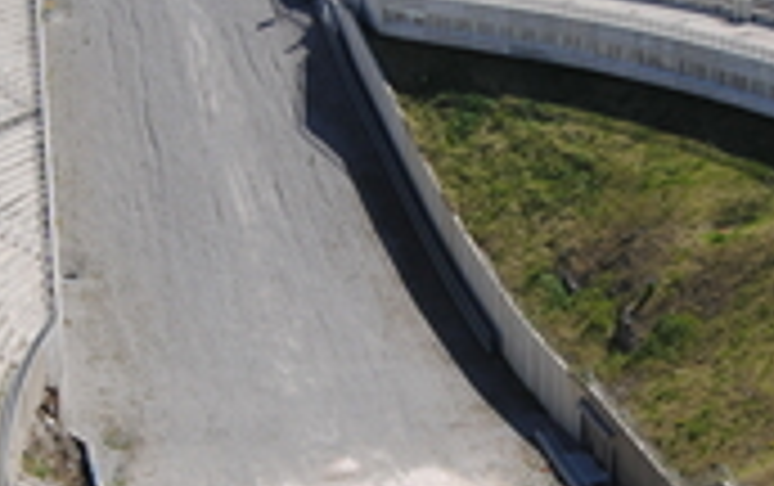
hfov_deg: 21.6
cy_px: 297
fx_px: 2028
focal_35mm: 96
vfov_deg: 13.7
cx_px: 432
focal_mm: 18
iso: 100
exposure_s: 1/250
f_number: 8
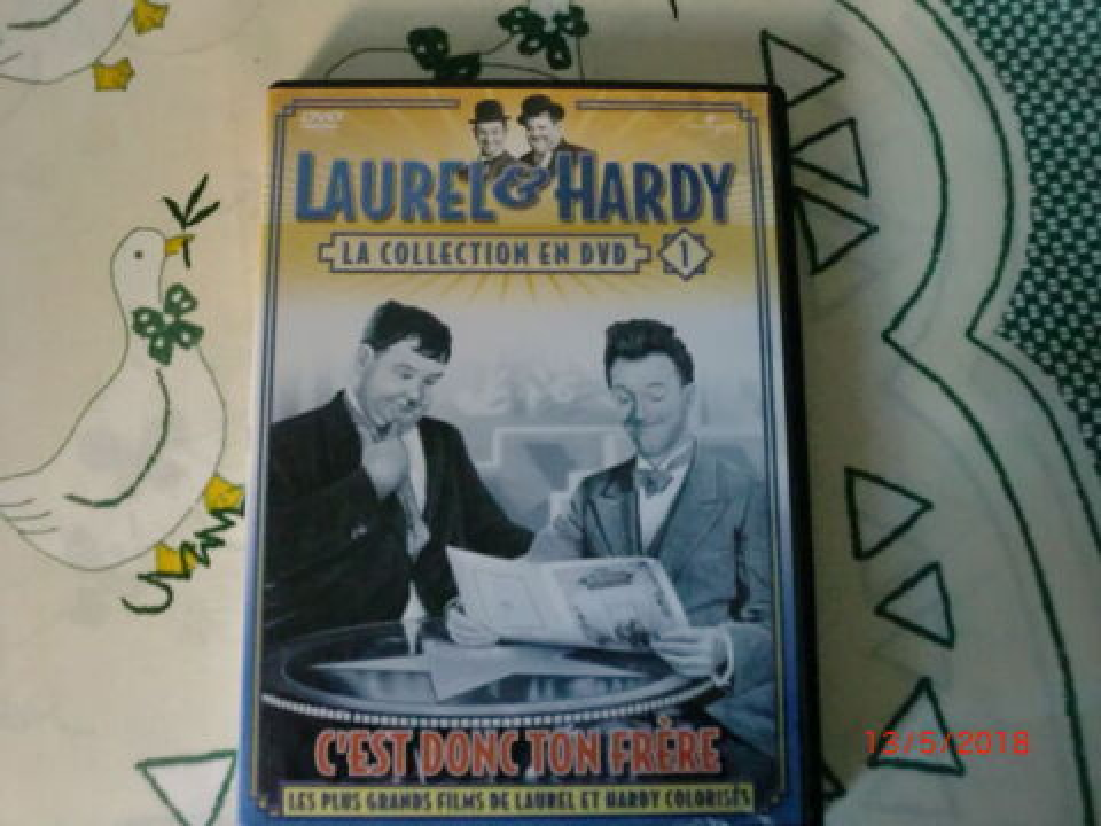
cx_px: 550
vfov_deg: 34.3
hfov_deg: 44.8
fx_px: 1336
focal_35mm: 42
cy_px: 413
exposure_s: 1/60
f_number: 3.4
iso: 1000
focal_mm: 7.7
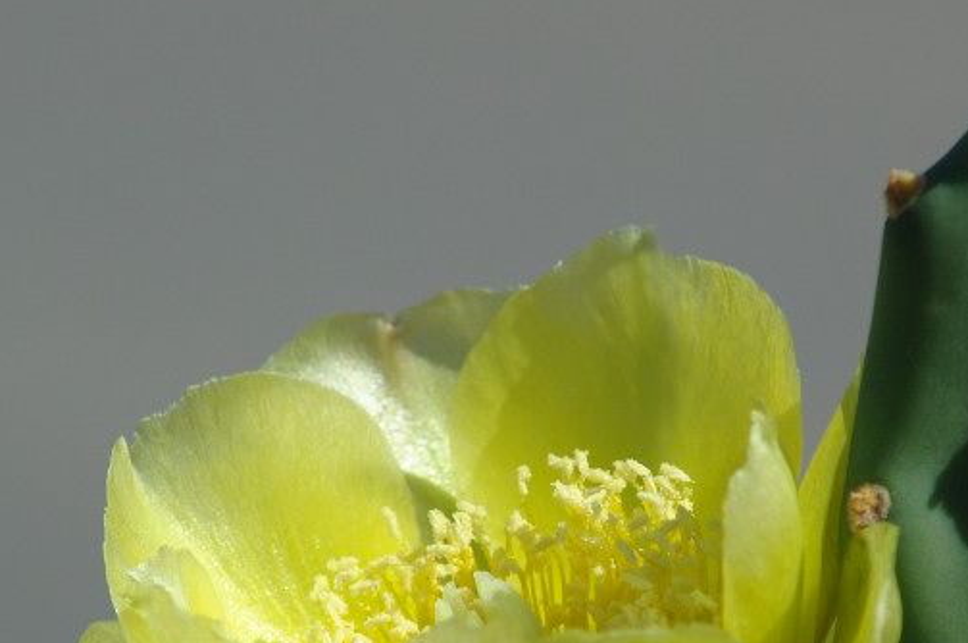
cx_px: 612
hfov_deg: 2.7
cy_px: 515
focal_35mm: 764
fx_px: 20516
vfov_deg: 1.8
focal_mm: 250
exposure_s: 1/500
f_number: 9
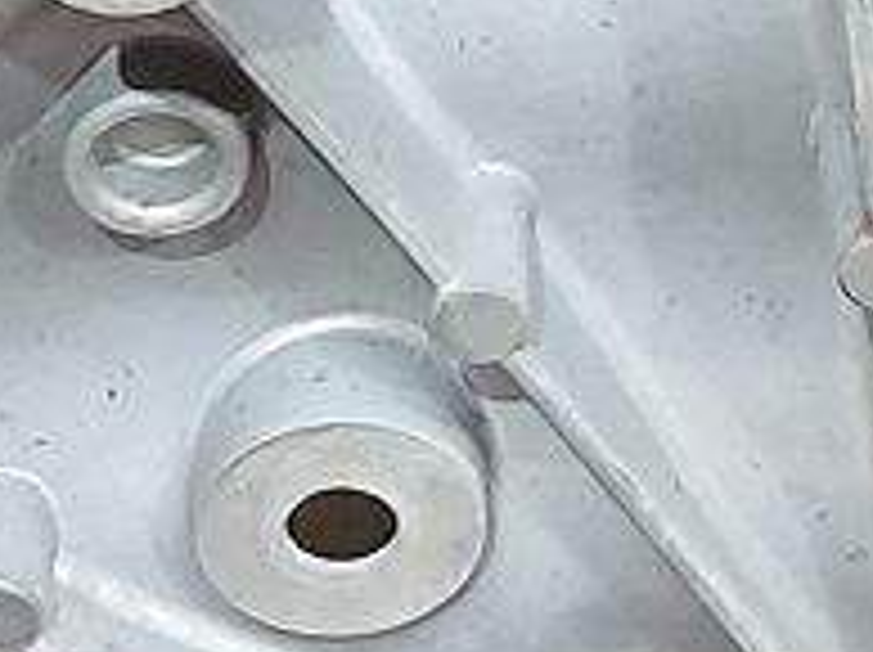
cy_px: -904
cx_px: 1001
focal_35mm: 172
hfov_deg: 11.3
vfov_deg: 8.0
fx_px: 4332
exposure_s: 1/33
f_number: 1.8
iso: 200
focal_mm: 5.23
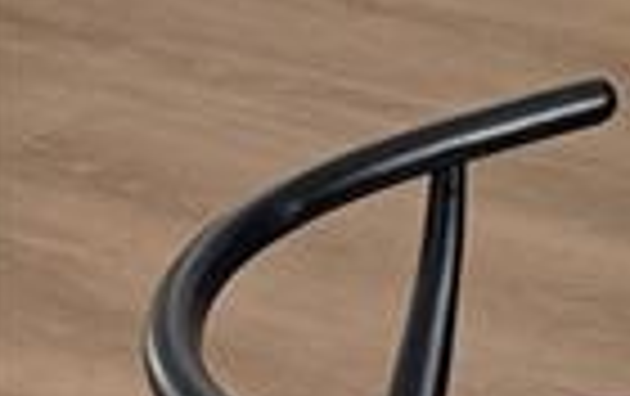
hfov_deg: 8.0
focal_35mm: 218
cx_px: 2012
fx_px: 3749
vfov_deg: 5.7
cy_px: -698
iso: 80
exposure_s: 1/120
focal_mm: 6.76
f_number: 1.78
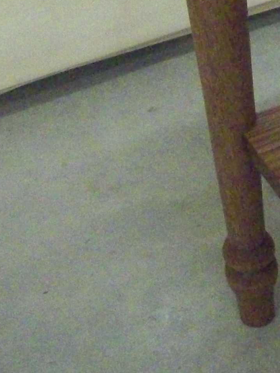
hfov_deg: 11.0
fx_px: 1370
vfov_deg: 15.1
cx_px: 475
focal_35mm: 127
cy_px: -37
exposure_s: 1/128
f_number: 2.8
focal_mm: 6.2
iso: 728
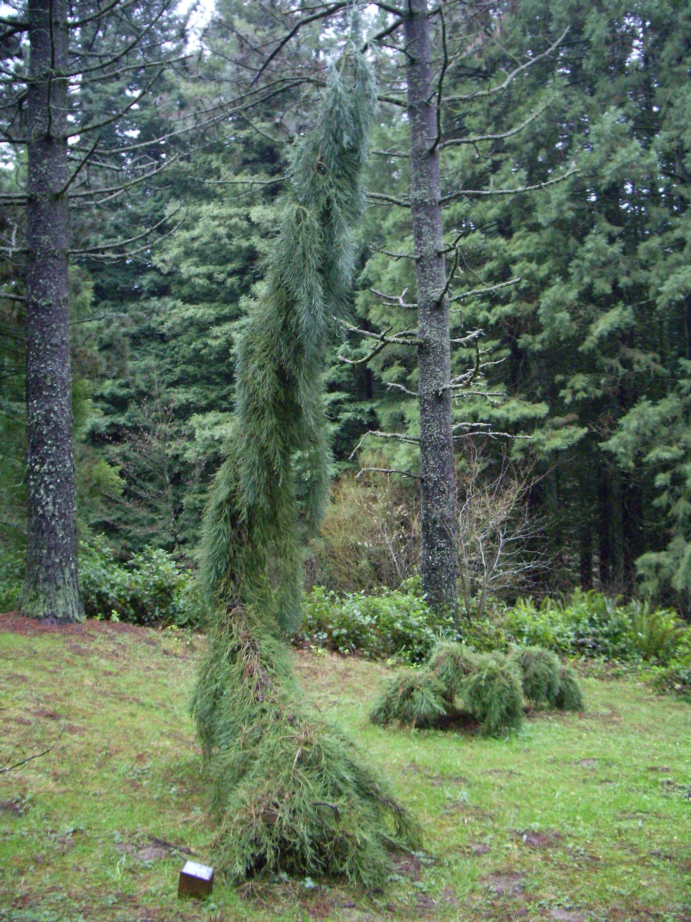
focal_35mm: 35
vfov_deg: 52.6
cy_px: 461
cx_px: 346
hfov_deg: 40.7
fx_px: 932
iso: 320
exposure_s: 1/25
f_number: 2.6
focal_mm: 5.8
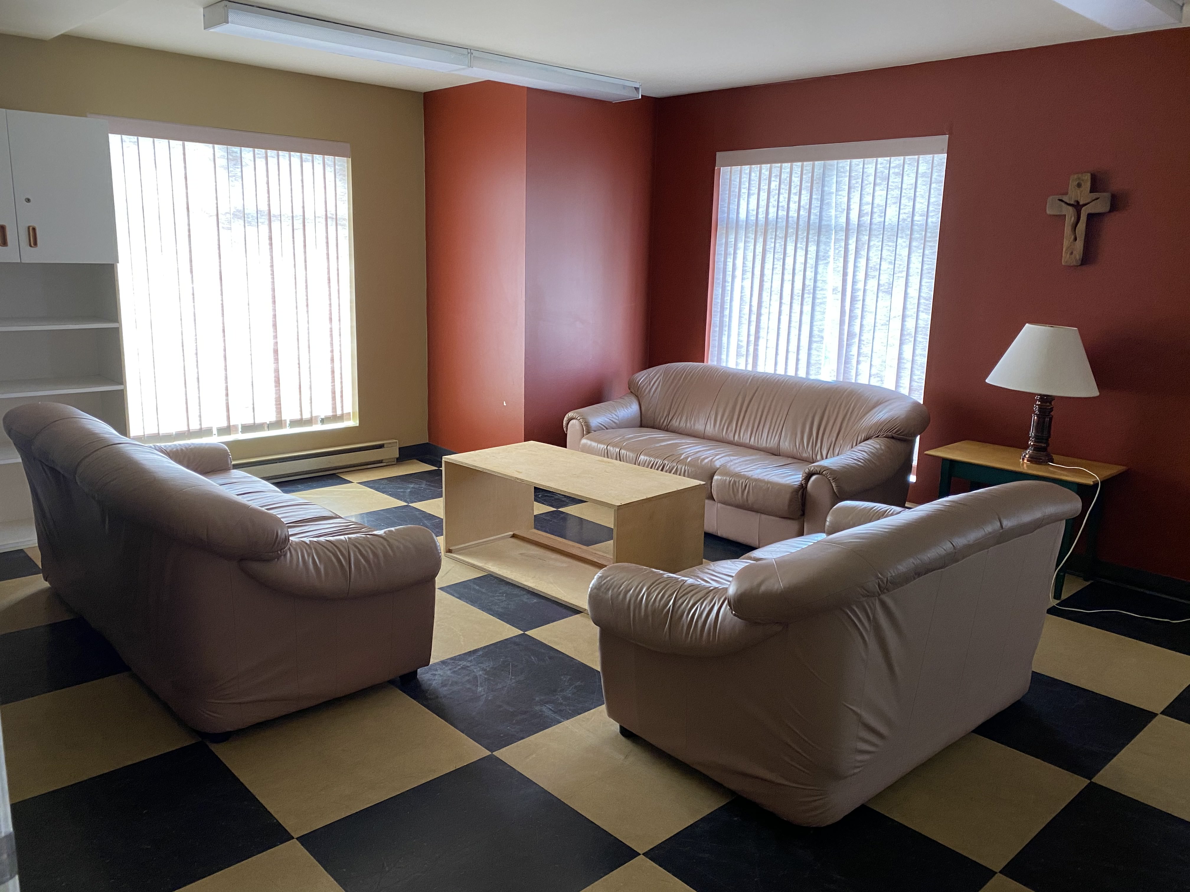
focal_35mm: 26
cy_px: 446
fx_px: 894
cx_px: 595
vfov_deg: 53.1
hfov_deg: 67.3
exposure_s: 1/60
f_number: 1.8
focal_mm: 4.25
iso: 160
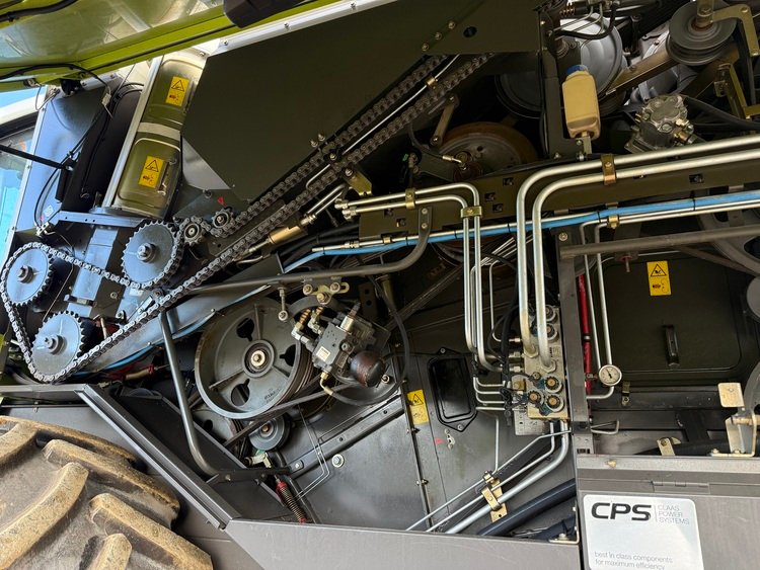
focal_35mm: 24
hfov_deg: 71.6
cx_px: 380
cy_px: 285
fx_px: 527
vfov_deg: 56.8
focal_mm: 6.76
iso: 200
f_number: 1.78
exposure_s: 1/139
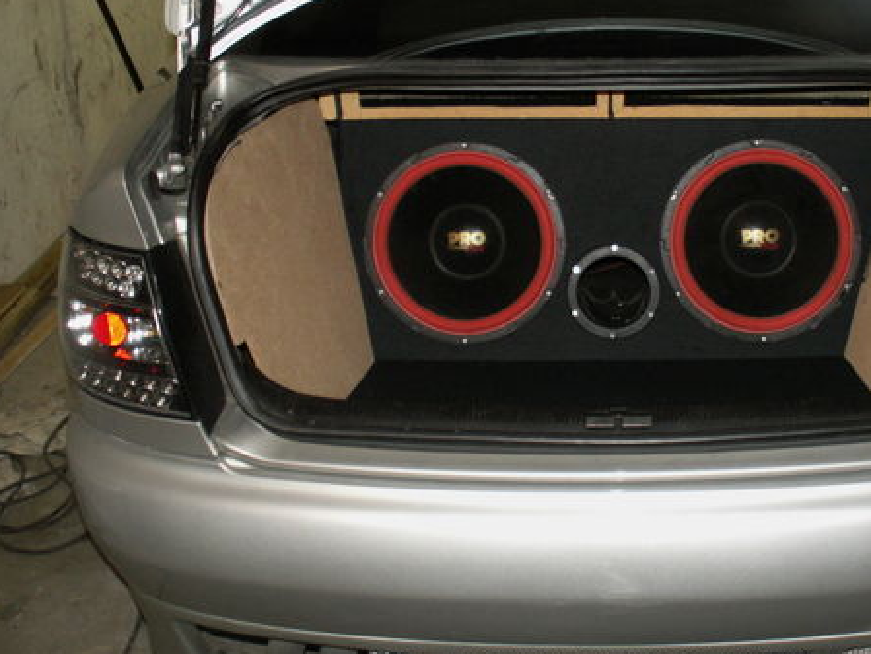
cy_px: 272
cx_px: 610
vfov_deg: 29.1
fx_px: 1258
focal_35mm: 50
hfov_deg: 37.6
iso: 160
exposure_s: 1/40
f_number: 2.8
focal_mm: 5.86
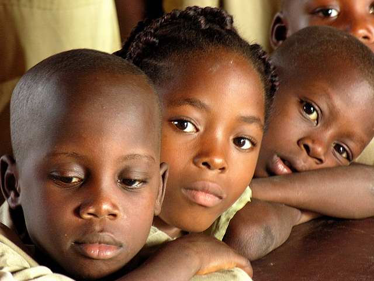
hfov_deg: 5.9
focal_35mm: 338
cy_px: 140
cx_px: 187
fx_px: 3652
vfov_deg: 4.4
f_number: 5.1
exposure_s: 1/8
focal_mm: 86
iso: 200
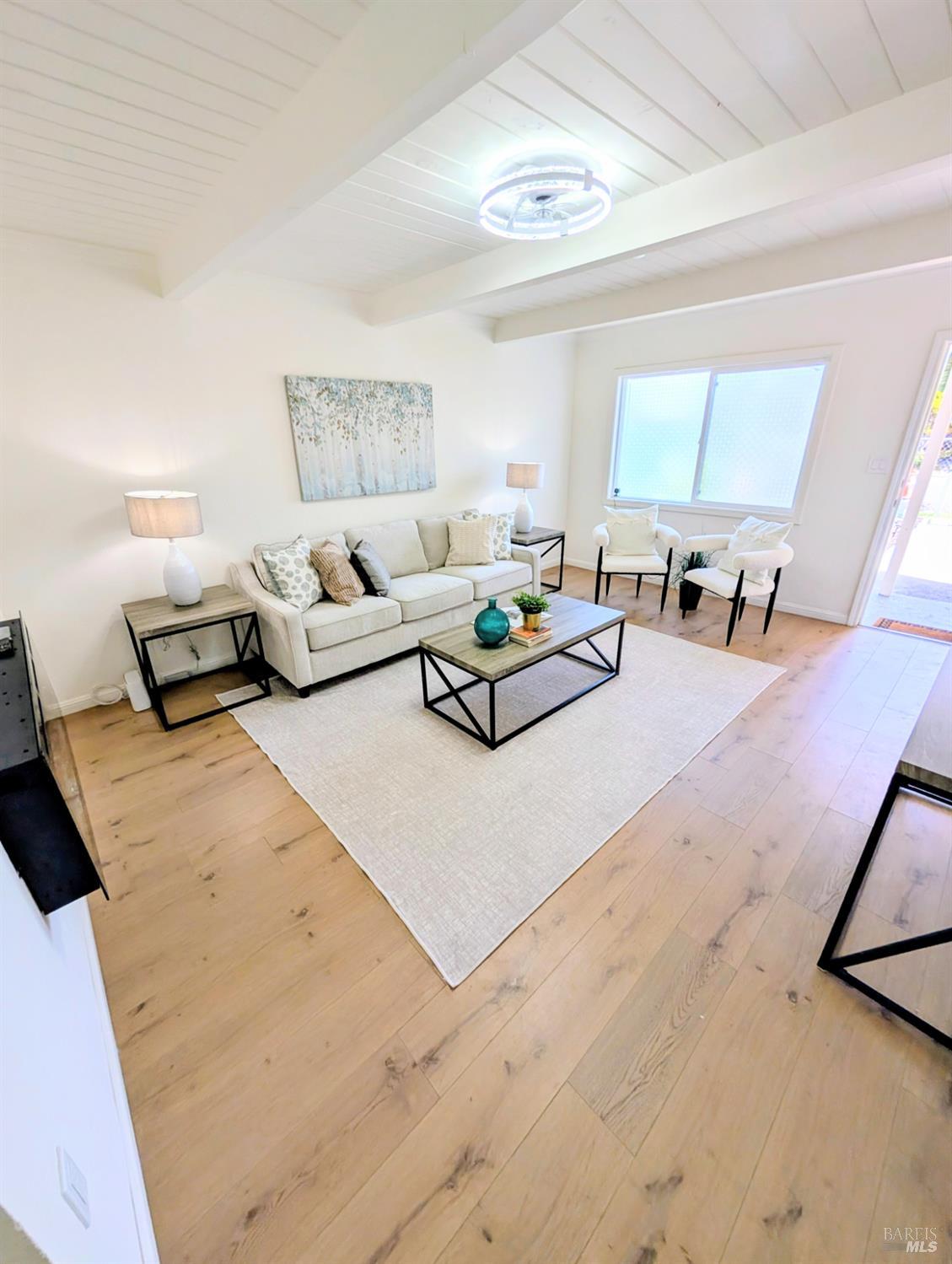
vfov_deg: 110.4
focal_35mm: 12
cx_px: 476
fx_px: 439
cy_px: 632
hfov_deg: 94.7
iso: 55
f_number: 1.7
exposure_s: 1/382
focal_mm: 2.02
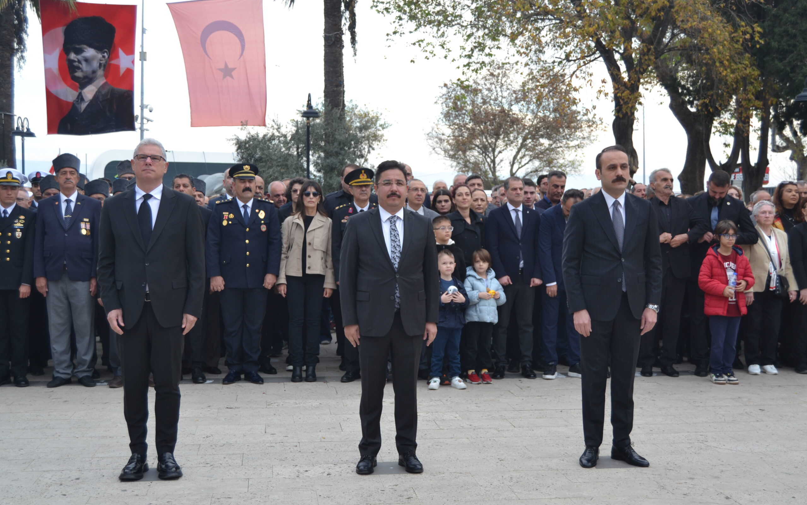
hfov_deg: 42.2
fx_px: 1045
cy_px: 266
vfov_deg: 27.1
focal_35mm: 48
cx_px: 404
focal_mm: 31
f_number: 5.6
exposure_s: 1/125
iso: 200
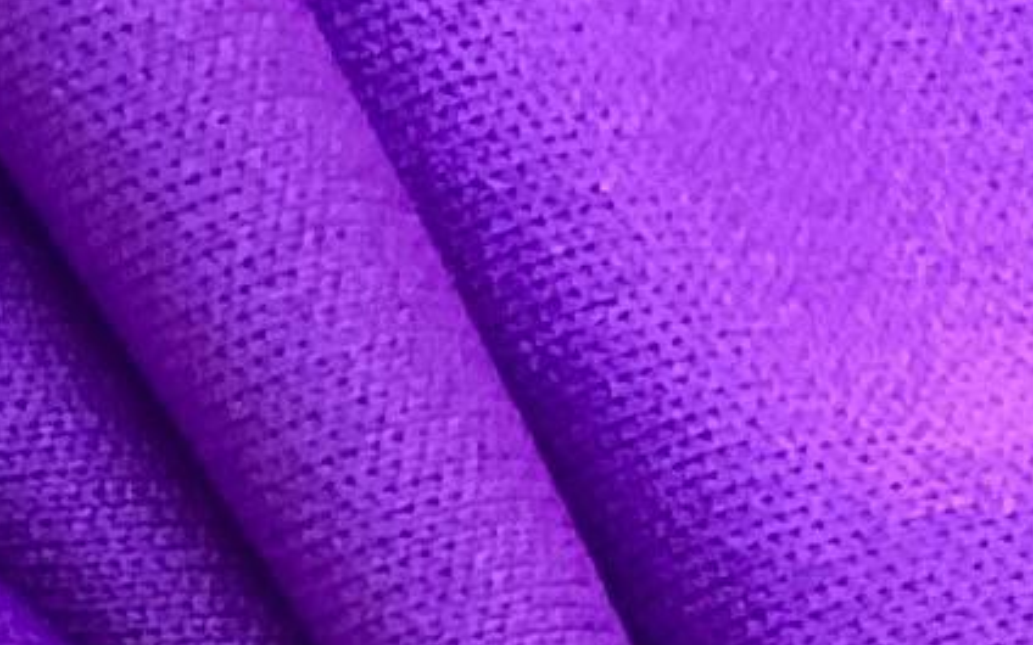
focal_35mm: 253
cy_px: 2251
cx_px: -68
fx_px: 7123
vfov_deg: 4.8
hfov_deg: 8.2
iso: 320
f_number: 2.4
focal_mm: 3.3
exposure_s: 1/30
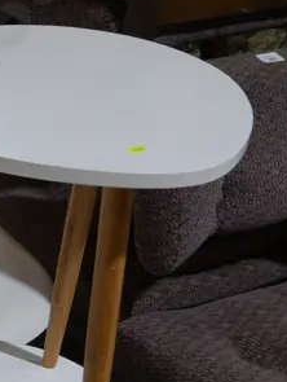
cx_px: -195
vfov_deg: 17.6
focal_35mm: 111
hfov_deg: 12.4
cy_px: 276
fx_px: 1224
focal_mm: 16
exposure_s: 1/125
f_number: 3.6
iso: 200
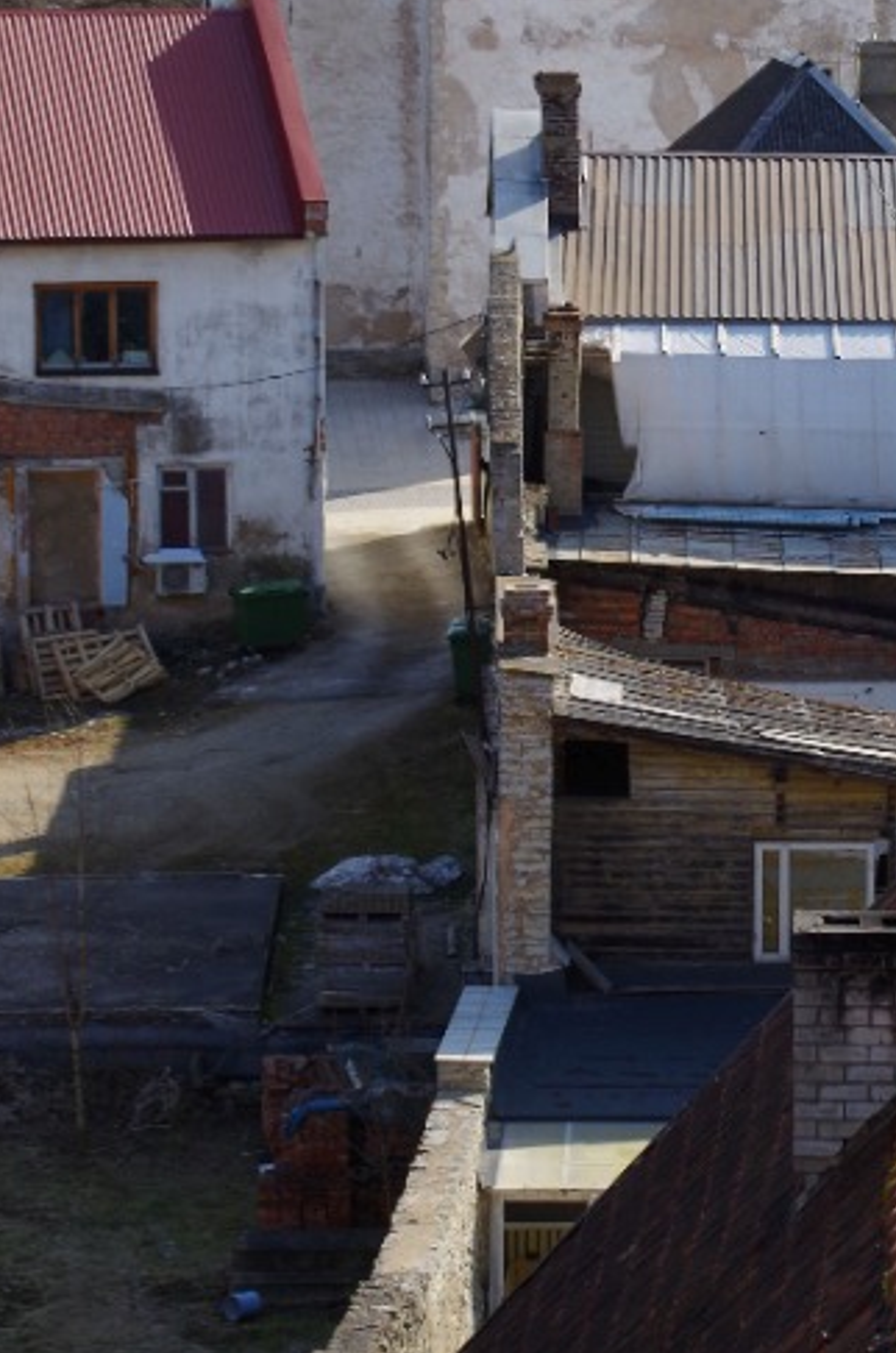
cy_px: 476
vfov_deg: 12.8
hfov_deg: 8.5
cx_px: 708
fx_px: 5999
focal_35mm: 160
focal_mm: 48
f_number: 11
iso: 200
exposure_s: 1/200
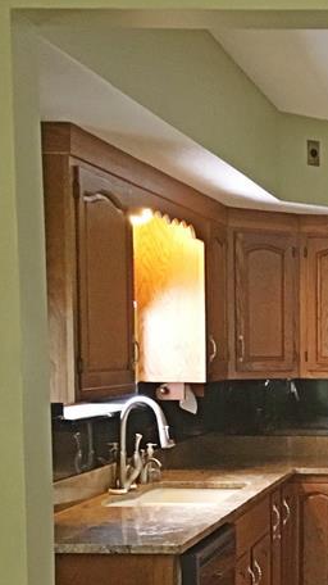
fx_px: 1099
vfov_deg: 29.3
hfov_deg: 15.9
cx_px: 450
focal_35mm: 71
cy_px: 444
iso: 200
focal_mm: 4.15
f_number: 2.2
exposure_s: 1/15
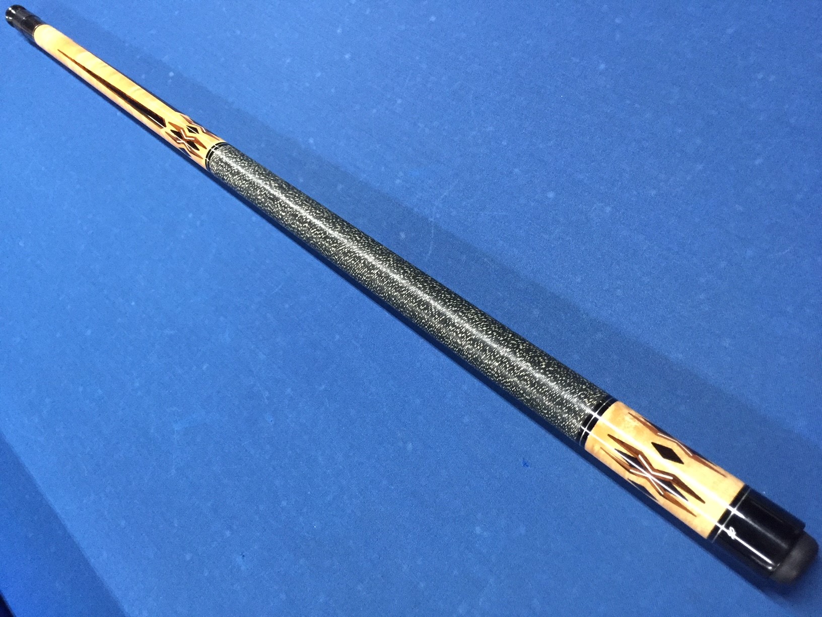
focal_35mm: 29
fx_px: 689
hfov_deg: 61.7
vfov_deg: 48.2
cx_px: 411
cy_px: 308
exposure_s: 1/30
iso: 200
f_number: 2.2
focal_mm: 4.15
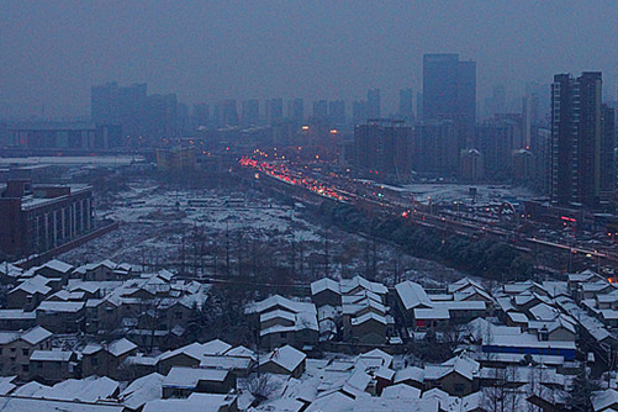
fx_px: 961
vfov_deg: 24.1
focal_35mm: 56
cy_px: 150
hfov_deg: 35.5
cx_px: 364
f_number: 4
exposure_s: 1/60
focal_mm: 24
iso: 1250
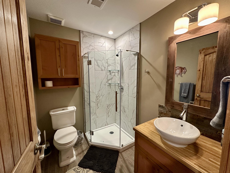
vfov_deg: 85.7
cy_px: 86
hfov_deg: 102.1
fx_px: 93
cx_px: 115
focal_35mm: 14
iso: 320
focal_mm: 2.22
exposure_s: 1/60
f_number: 2.2
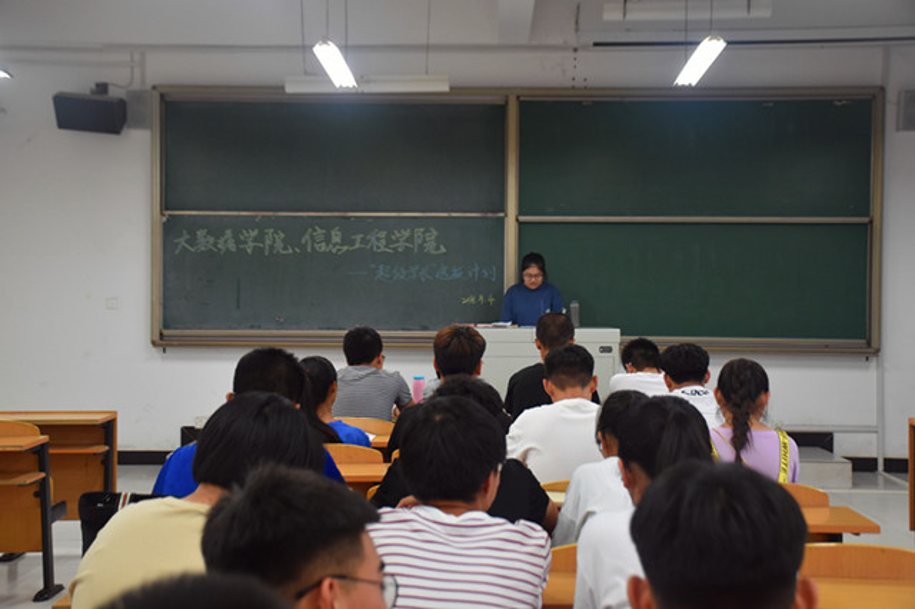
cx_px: 458
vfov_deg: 28.0
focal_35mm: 48
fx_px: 1219
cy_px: 304
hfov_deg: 41.1
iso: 1000
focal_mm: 32
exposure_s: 1/60
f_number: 4
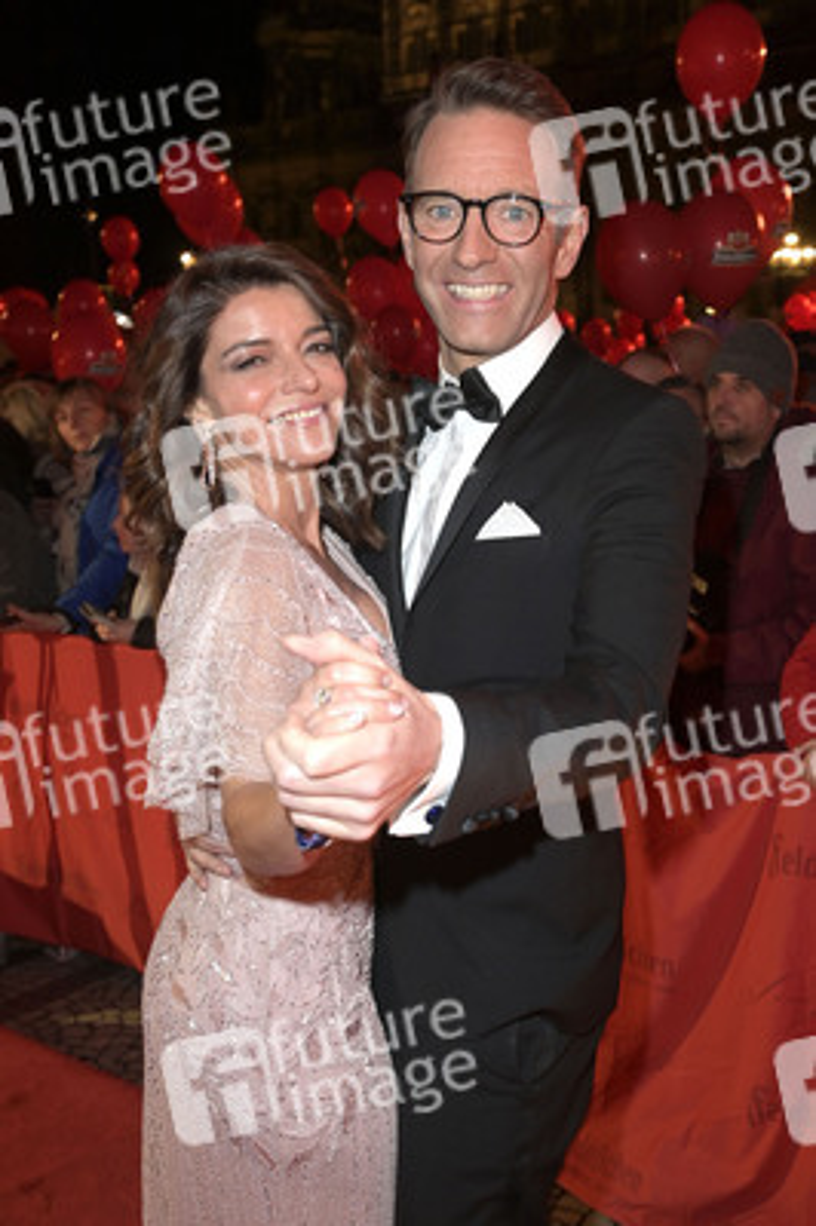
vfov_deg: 55.8
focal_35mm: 34
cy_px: 613
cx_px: 408
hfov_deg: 38.8
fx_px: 1158
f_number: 4.5
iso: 800
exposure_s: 1/50
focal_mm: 34
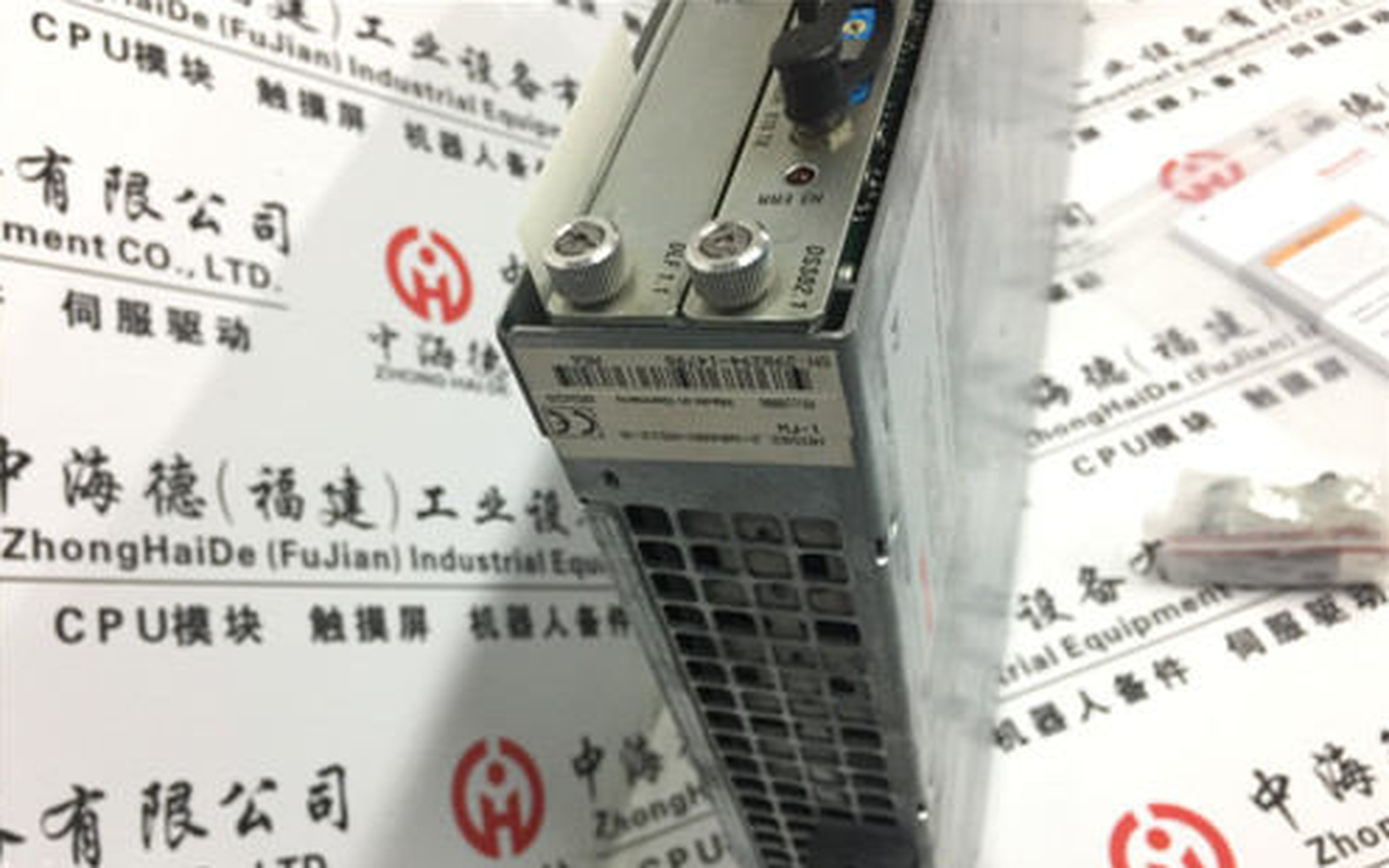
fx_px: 1173
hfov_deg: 61.2
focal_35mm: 31
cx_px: 692
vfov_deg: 40.4
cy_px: 522
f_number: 2.2
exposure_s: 1/33
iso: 125
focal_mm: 4.15
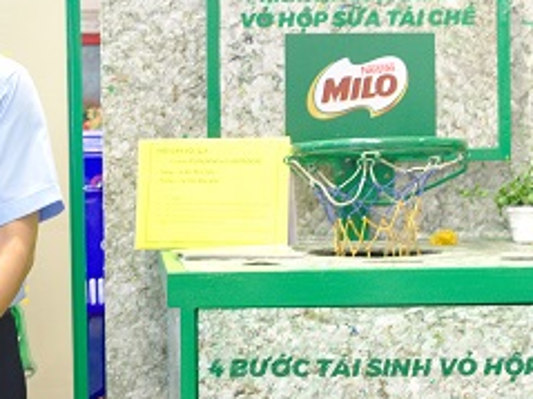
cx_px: 65
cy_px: 195
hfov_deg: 16.8
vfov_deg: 12.8
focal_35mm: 116
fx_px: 1785
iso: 400
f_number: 3.5
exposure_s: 1/20
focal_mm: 30
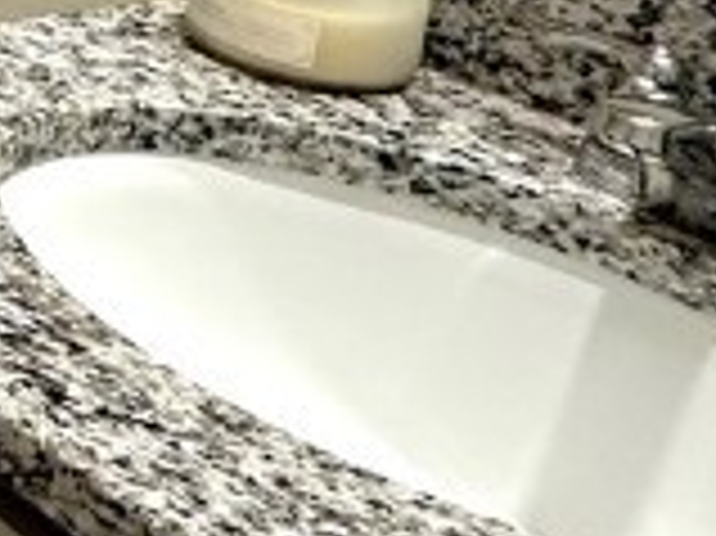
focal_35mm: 90
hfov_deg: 15.3
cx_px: -878
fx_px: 1860
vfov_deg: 14.8
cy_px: -351
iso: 200
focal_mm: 2.22
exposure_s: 1/60
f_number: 2.2
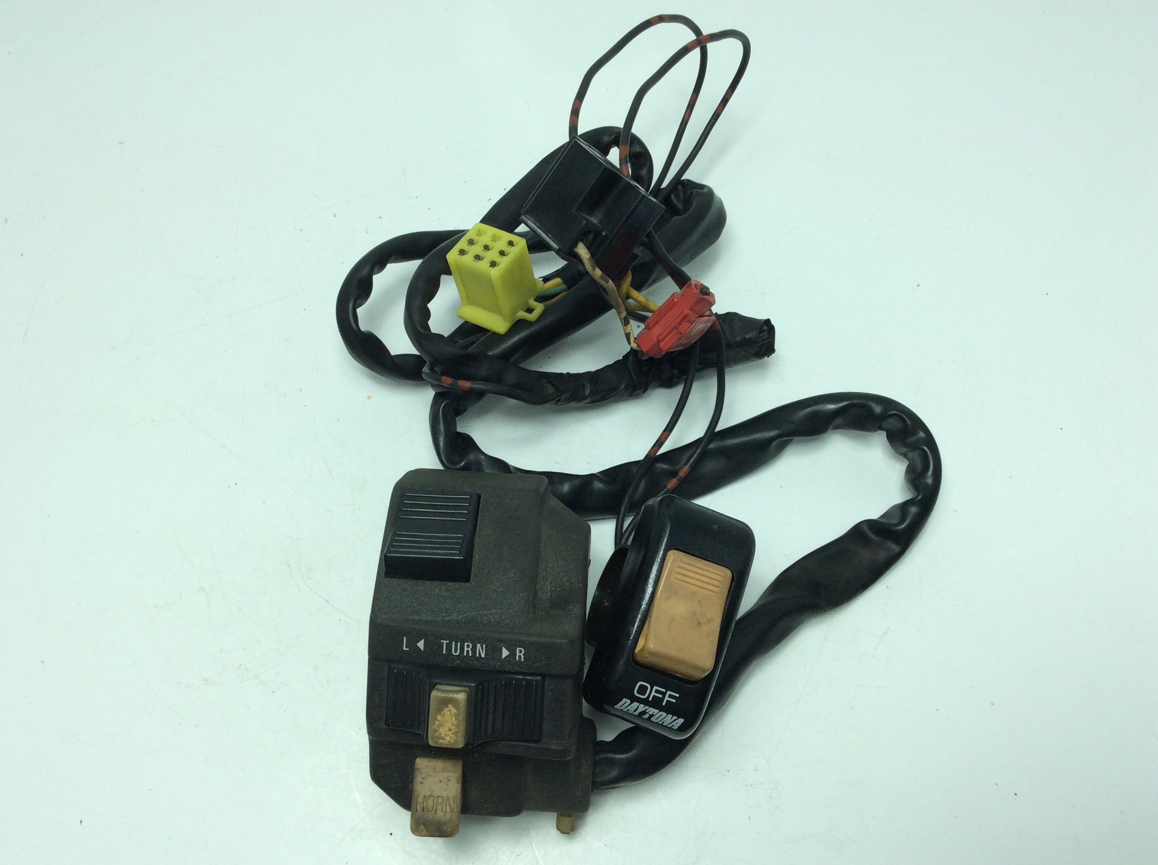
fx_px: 1069
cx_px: 579
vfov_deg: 44.1
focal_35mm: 32
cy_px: 432
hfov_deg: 56.9
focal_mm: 3.3
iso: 32
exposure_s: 1/433
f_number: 2.4
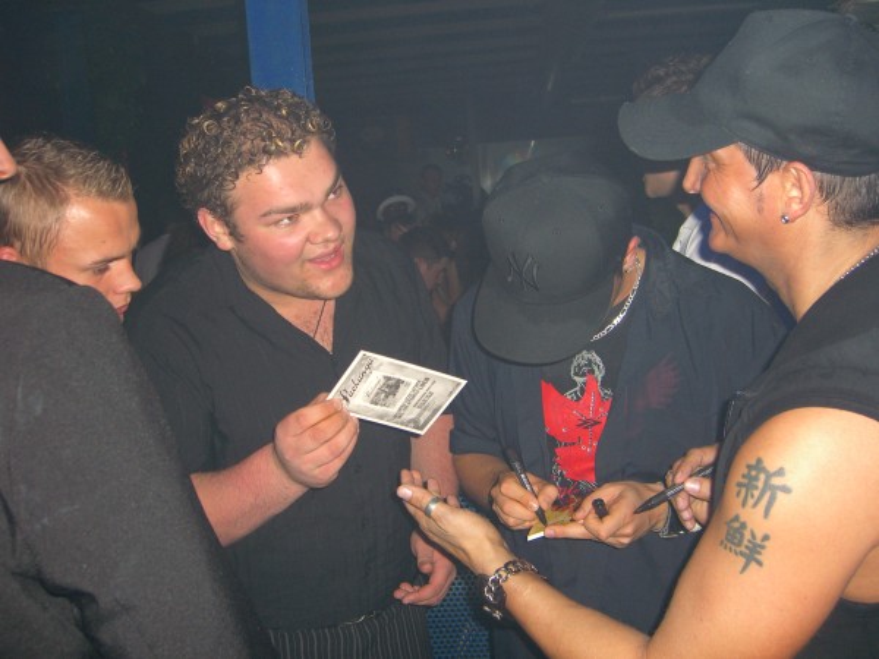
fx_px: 965
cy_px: 330
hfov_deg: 49.0
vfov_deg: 37.7
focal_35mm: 38
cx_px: 440
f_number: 2.8
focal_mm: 7.9
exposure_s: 1/60
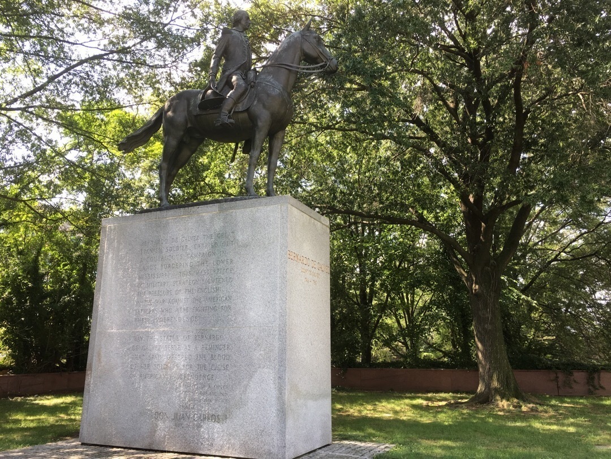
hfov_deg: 61.7
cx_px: 306
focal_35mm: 29
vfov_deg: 48.2
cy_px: 230
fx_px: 512
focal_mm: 4.15
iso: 25
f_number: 2.2
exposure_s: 1/120
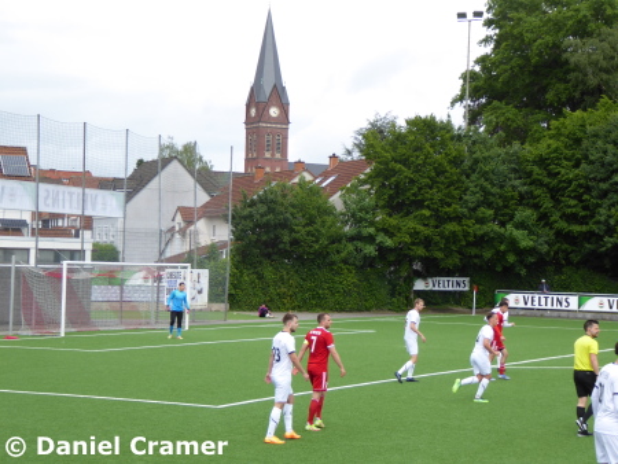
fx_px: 1322
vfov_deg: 19.9
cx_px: 309
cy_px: 232
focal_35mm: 74
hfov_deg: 26.3
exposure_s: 1/250
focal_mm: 13.2
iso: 80
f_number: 4.6
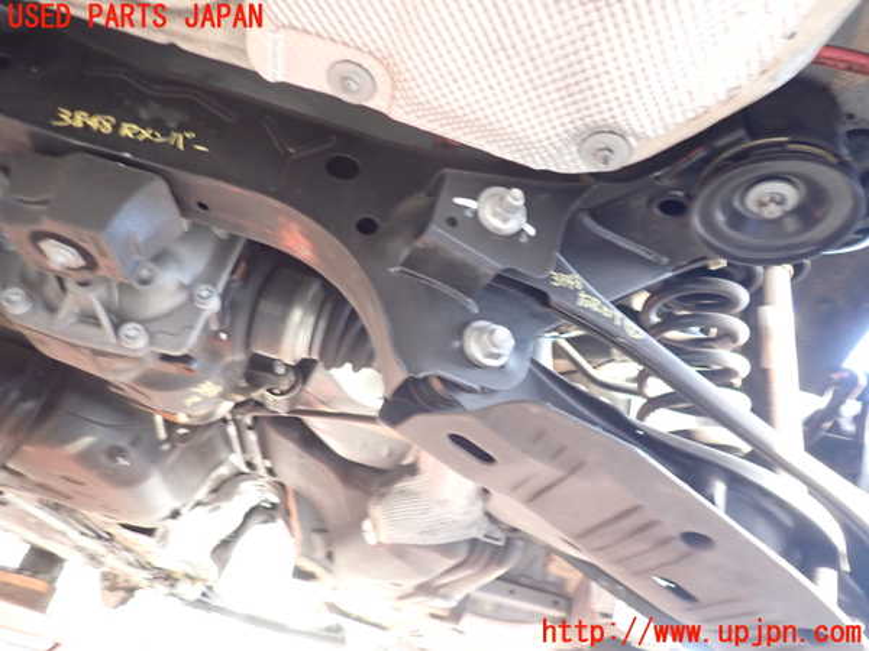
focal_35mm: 25
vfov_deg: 54.9
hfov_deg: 69.4
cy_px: 326
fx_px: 628
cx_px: 434
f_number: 2
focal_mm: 4.5
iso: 500
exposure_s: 1/30
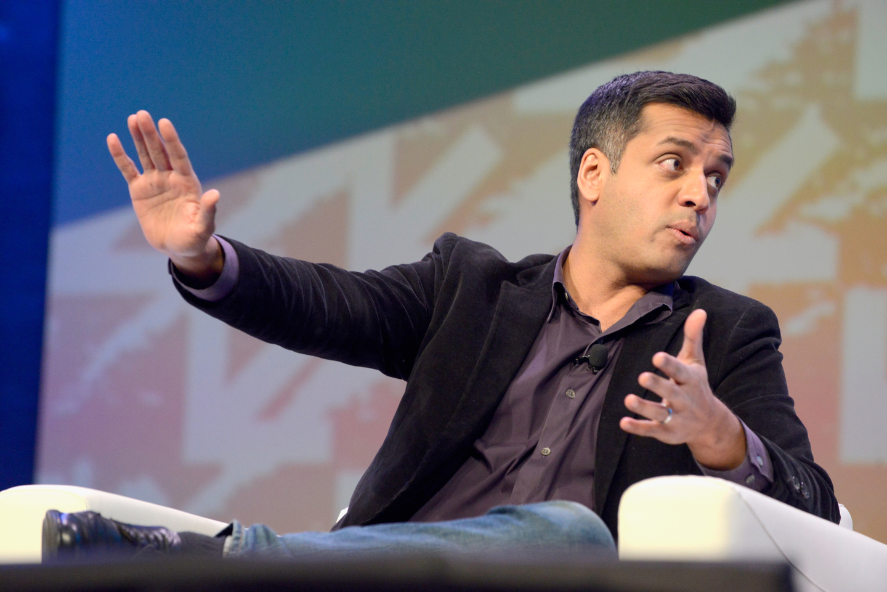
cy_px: 296
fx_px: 4929
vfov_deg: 6.9
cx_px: 444
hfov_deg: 10.3
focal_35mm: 200
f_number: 4.5
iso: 2000
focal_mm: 200
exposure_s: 1/200
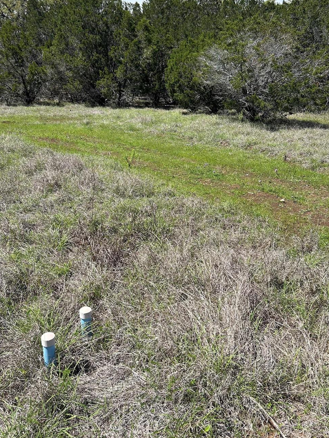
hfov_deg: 45.4
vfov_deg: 58.3
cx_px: 156
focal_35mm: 31
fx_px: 393
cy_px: 213
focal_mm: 5.7
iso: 50
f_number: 1.5
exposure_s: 1/3077
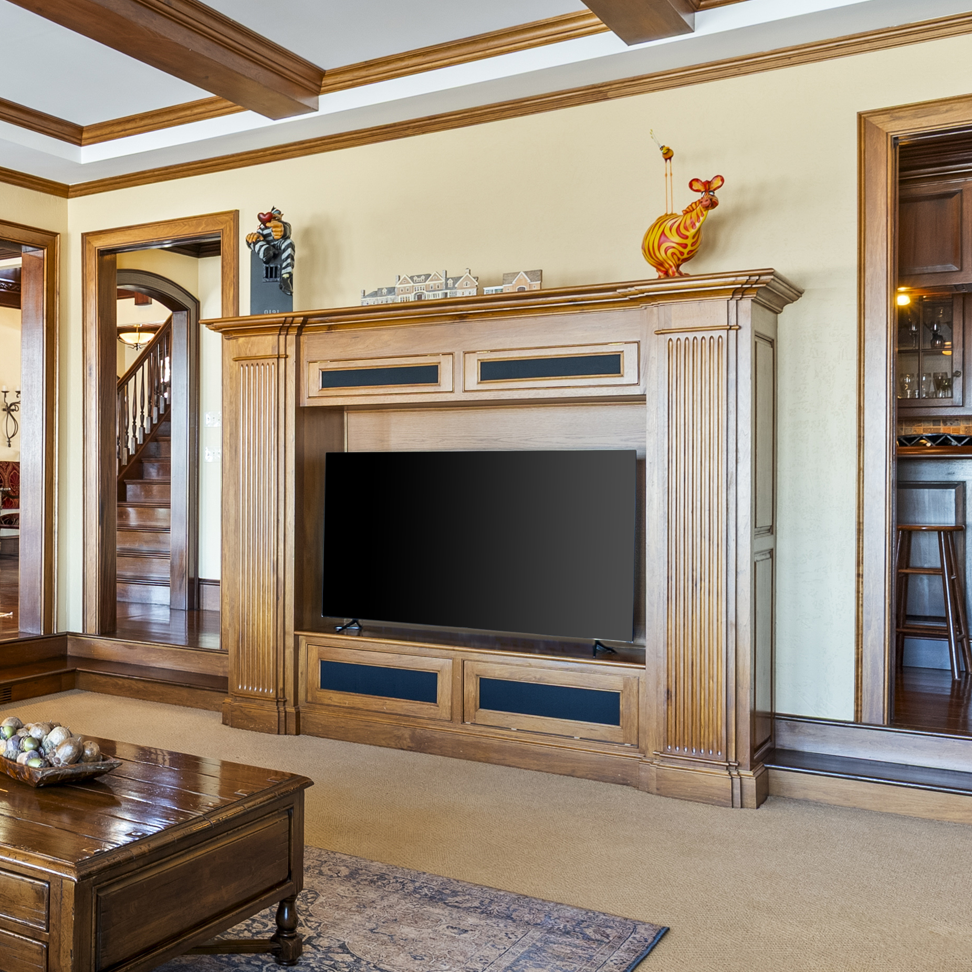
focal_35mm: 37
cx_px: 15
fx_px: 1175
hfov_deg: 39.9
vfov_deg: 44.9
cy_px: 473
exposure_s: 1/1.25
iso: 320
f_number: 8
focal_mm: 19
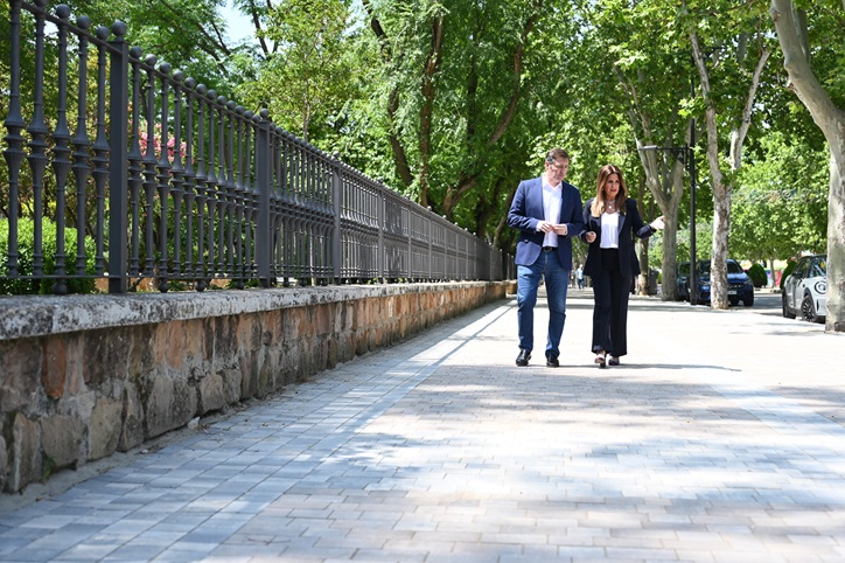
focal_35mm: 48
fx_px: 1126
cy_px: 282
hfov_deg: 41.1
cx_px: 422
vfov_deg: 28.0
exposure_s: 1/640
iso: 200
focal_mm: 48
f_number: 4
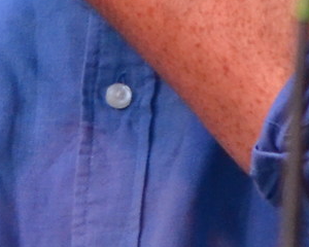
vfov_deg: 0.9
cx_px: -320
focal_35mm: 1631
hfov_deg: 1.2
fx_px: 14914
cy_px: -147
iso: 1600
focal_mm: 145
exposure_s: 1/250
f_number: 6.3
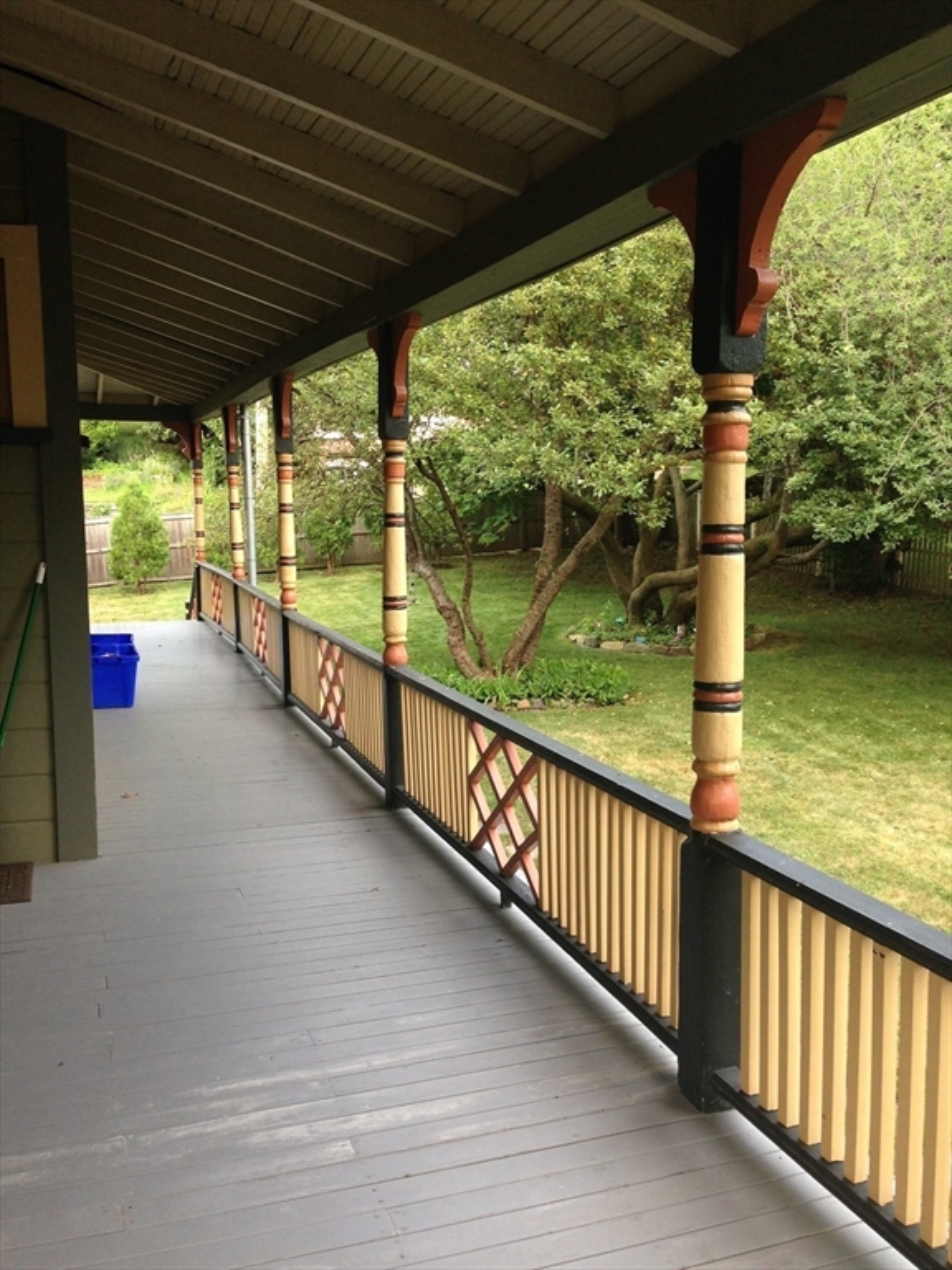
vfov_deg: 55.4
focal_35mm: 33
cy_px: 635
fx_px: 1210
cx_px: 476
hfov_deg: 42.9
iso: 64
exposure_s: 1/60
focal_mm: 4.13
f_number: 2.4
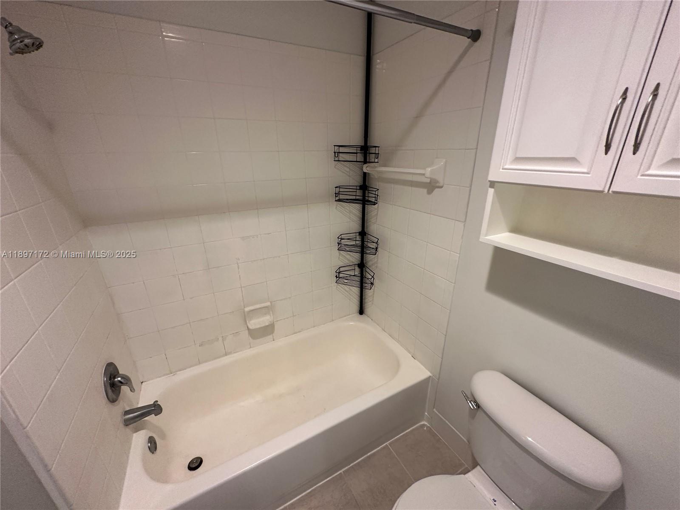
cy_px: 255
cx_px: 340
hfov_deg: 102.1
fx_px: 275
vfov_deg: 85.7
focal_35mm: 14
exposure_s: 1/60
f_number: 2.2
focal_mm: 2.22
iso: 200
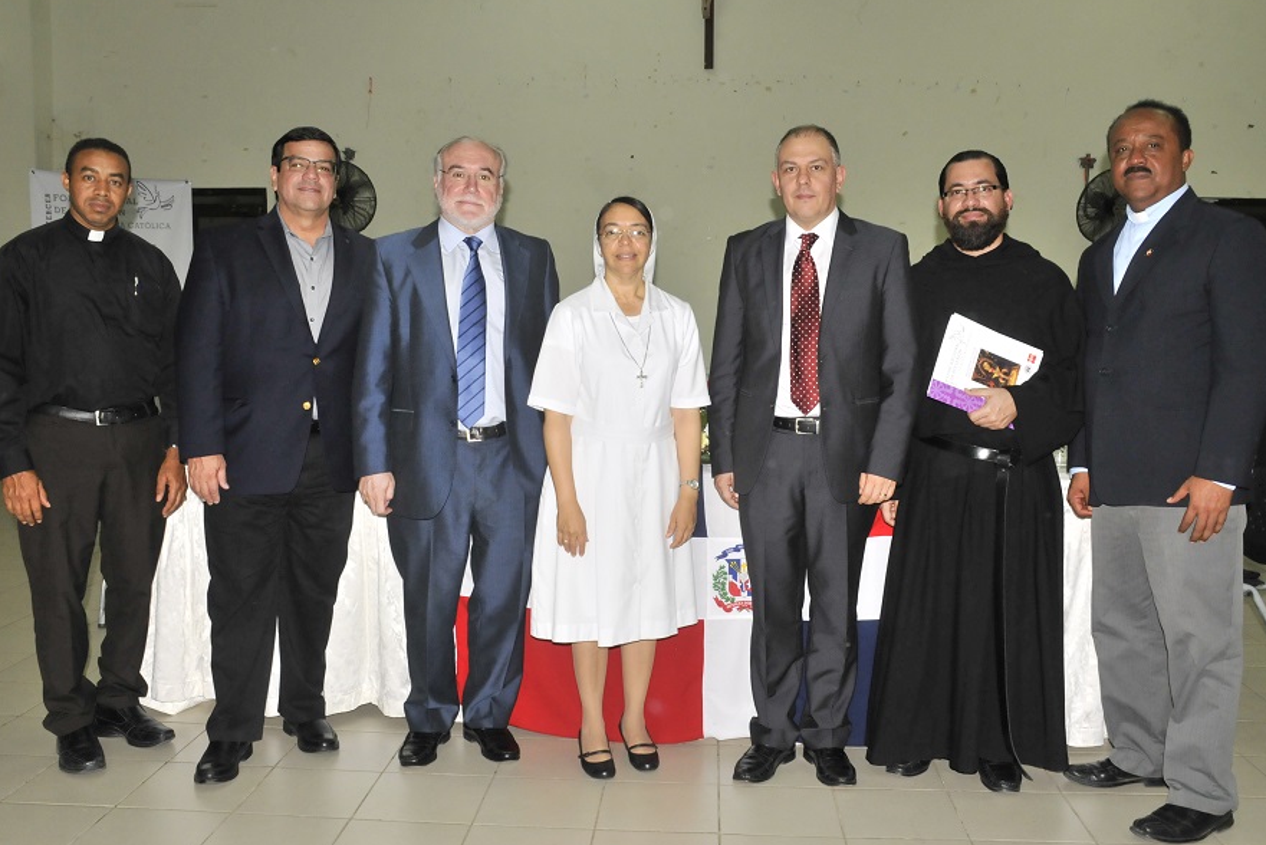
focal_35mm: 34
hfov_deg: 55.8
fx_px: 1196
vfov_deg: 38.9
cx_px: 638
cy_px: 412
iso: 800
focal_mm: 20
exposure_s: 1/60
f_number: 9
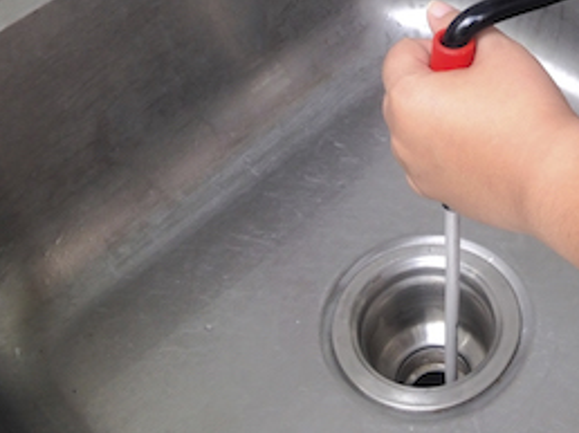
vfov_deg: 22.3
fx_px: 1069
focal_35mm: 64
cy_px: 30
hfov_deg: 30.0
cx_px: 411
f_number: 2.4
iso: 50
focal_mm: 4.12
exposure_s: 1/140
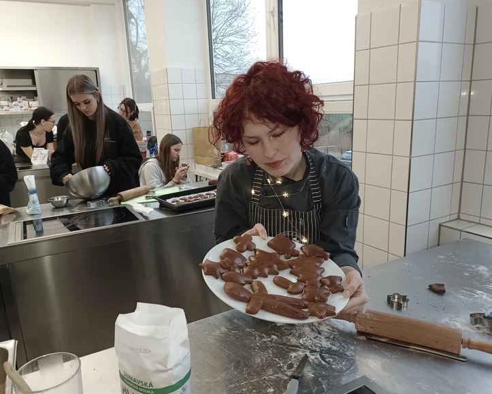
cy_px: 201
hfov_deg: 64.1
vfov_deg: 53.2
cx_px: 245
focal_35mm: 27
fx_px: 393
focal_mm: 4.71
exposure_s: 1/50
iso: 577
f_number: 1.79
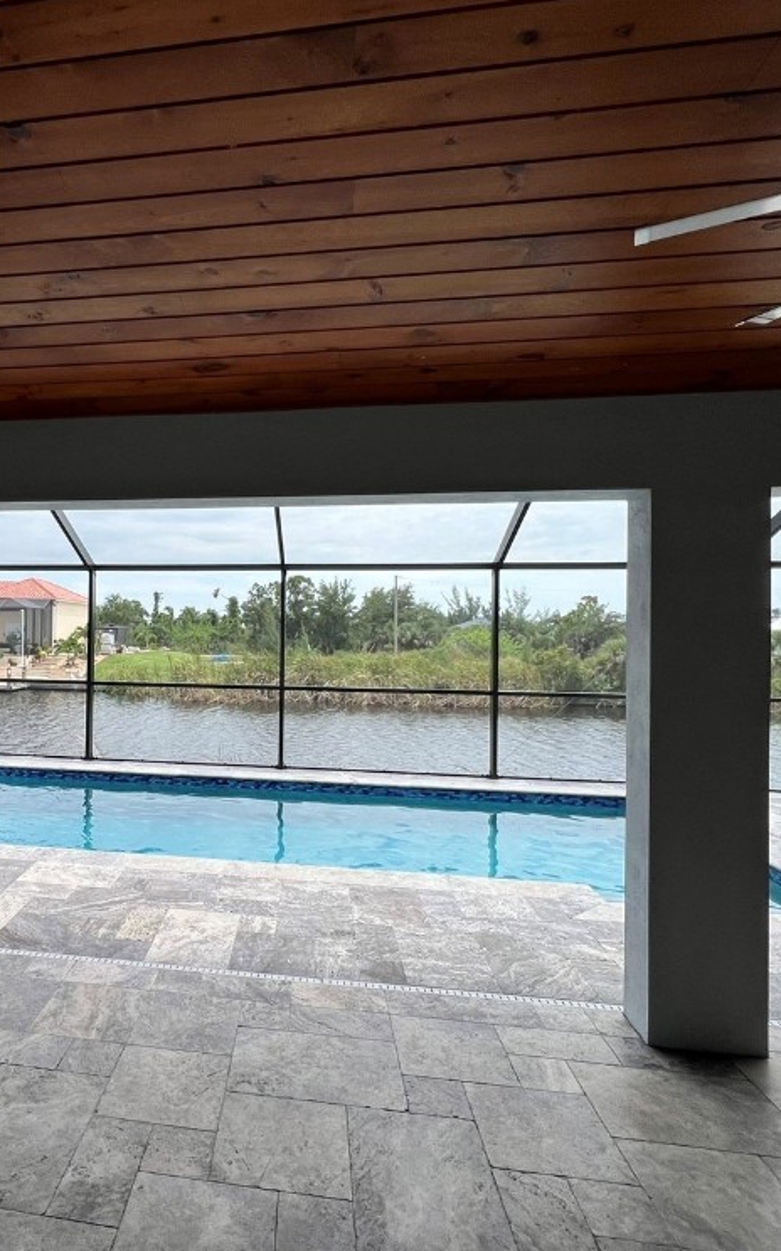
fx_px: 647
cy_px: 616
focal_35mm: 19
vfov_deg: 88.0
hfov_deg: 59.0
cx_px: 199
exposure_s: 1/752
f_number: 1.8
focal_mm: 1.57
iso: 32
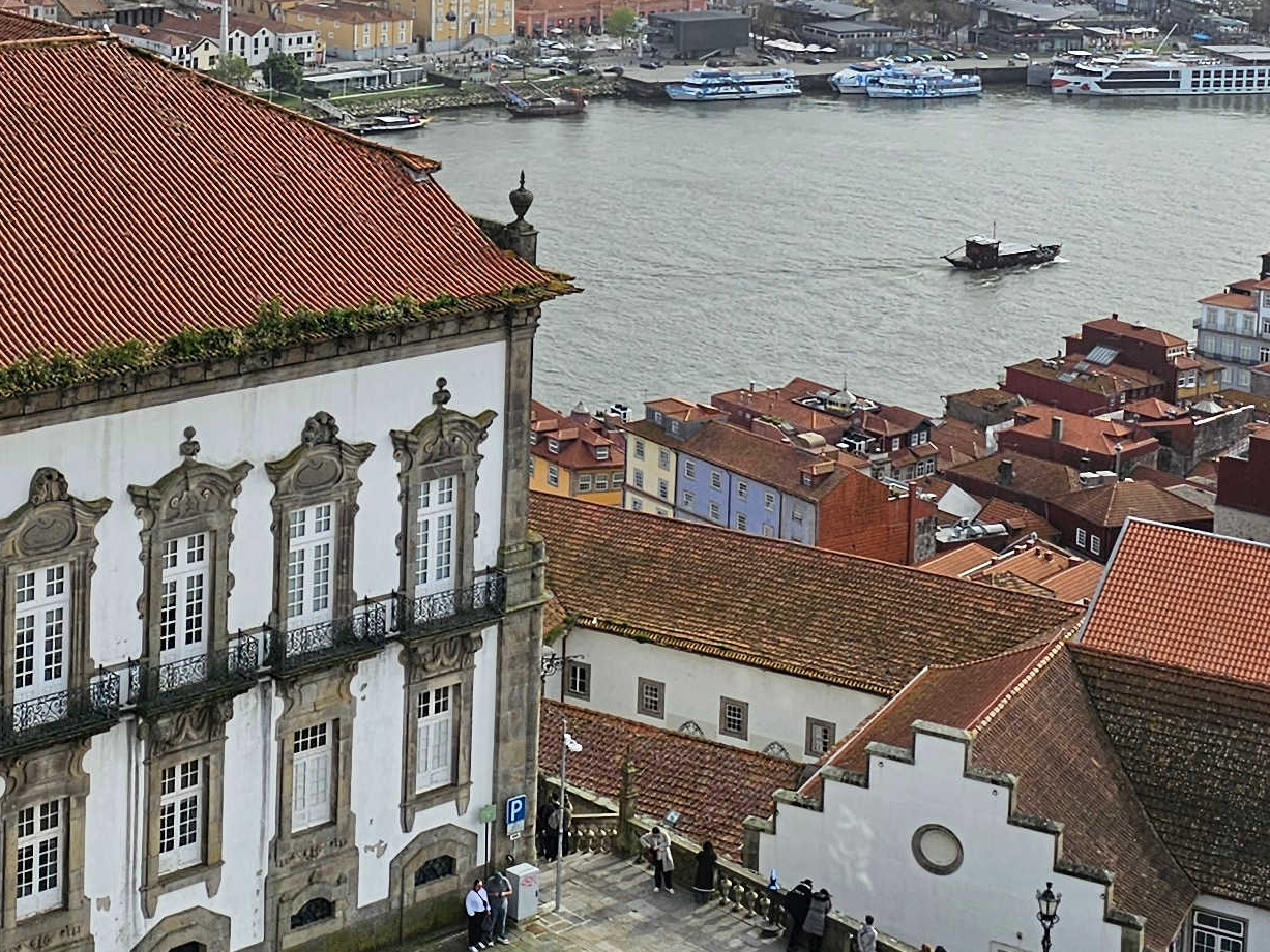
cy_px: -56
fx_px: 2751
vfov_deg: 19.0
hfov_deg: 25.4
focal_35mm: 75
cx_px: 194
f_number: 1.7
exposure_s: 1/1186
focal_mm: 6.3
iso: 10
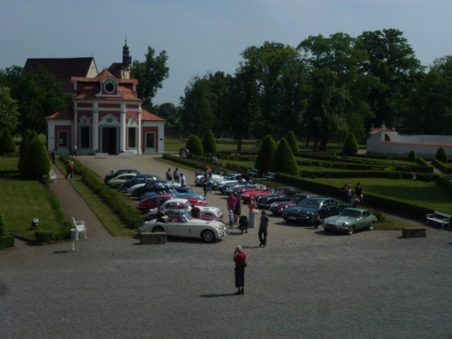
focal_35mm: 57
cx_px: 226
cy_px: 170
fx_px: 744
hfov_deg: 33.8
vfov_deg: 25.7
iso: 100
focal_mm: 10.1
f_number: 4.4
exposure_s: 1/2000
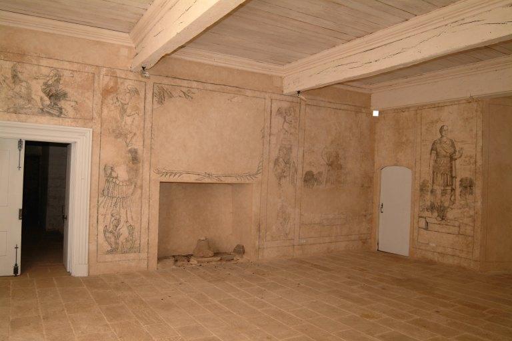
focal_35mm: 27
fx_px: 384
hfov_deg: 67.4
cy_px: 170
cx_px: 256
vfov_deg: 47.9
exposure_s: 1/60
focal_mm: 18
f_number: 11
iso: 400
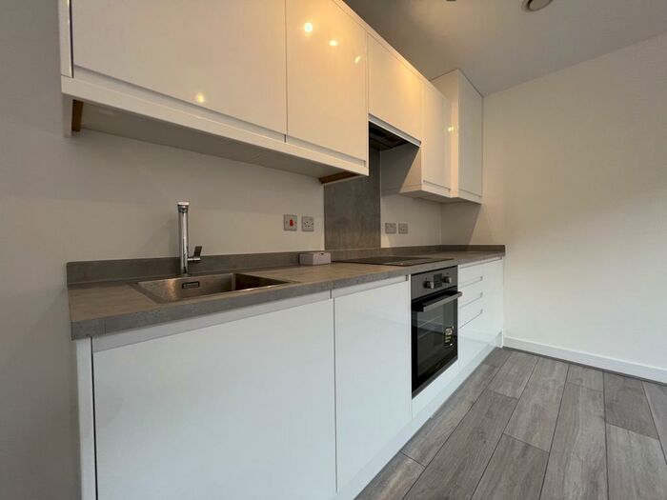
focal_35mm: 13
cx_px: 334
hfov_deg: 106.2
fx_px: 250
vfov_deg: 89.9
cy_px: 250
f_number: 1.8
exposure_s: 1/100
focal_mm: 1.57
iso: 64
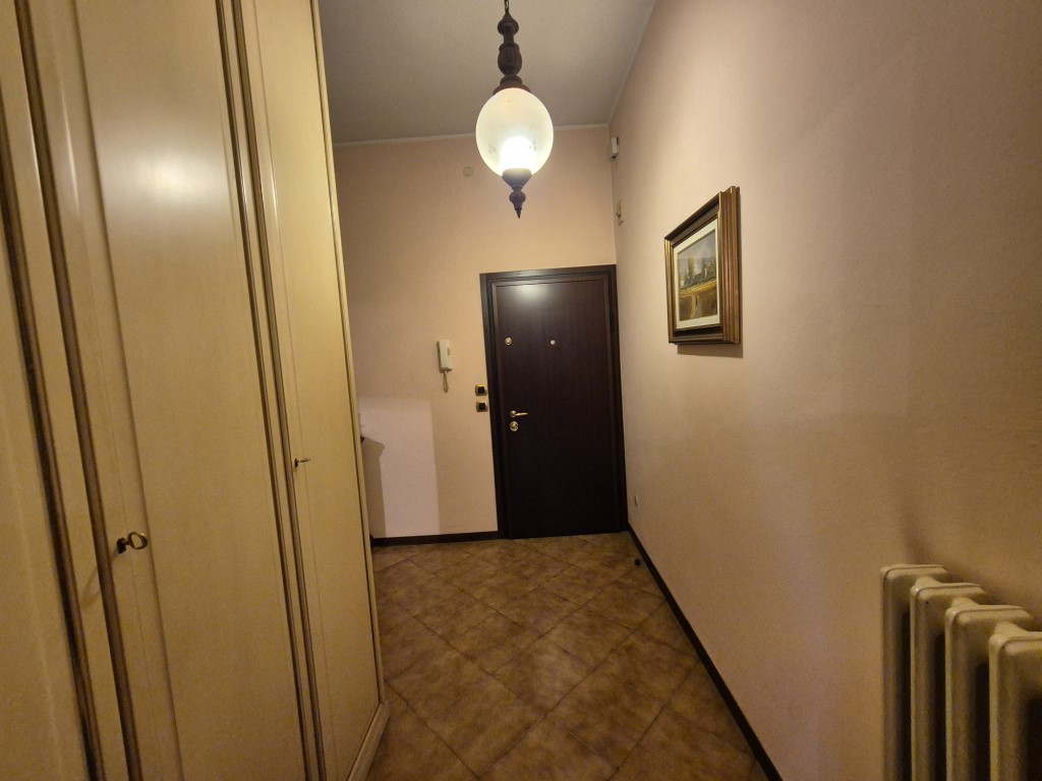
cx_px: 521
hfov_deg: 106.2
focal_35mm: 13
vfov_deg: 89.9
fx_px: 391
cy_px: 390
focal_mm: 2.2
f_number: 2.2
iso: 800
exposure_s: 1/50
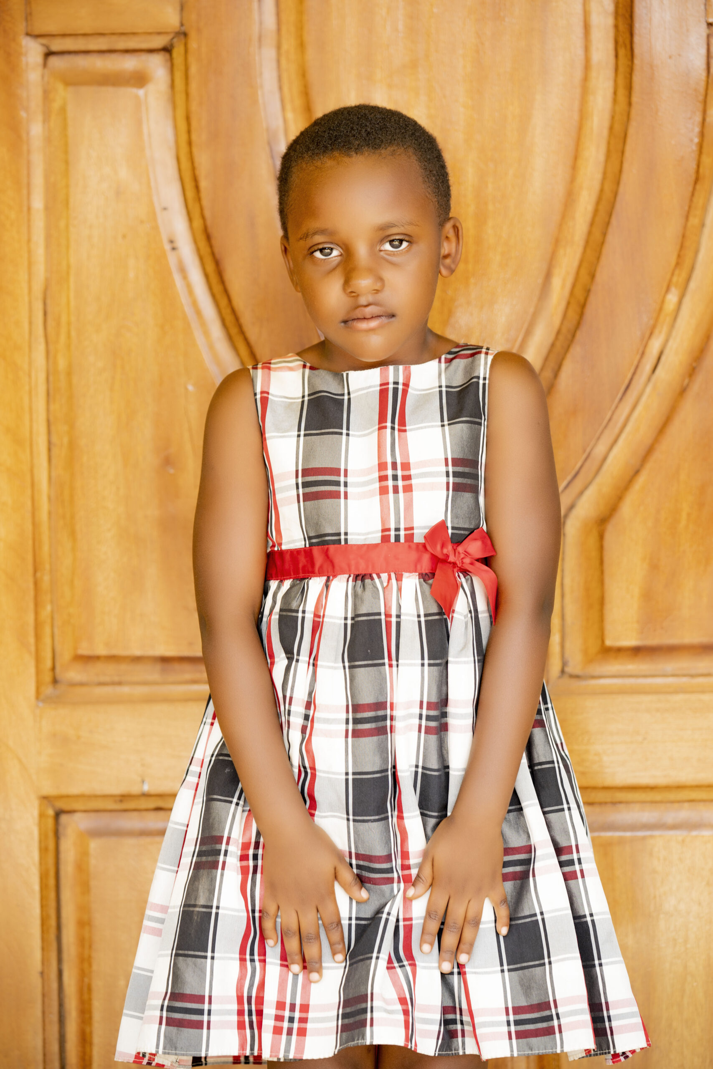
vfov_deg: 18.9
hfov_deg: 12.7
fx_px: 3208
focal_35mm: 108
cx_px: 356
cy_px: 534
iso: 160
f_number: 3.5
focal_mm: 108
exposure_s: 1/60
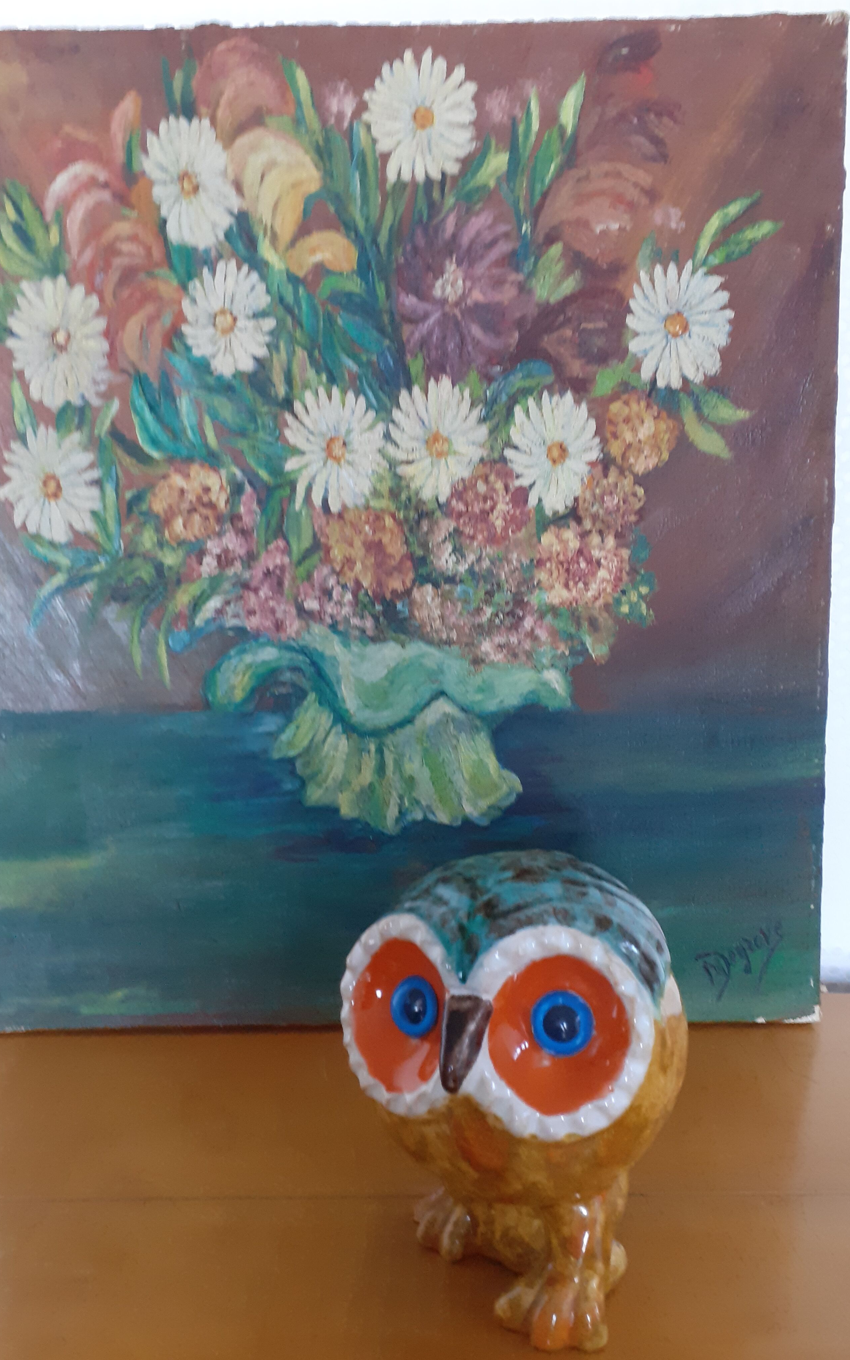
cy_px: 687
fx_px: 1075
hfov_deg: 43.1
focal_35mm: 29
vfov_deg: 64.6
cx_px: 433
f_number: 1.9
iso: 250
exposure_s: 1/25
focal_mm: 3.6
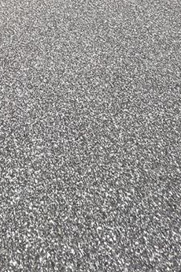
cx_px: -83
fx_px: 354
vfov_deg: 25.4
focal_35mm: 47
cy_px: -174
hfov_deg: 23.5
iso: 32
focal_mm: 1.57
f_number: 1.8
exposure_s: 1/1340
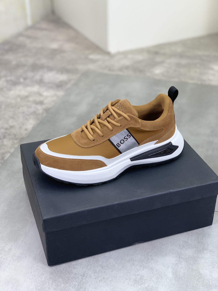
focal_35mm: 52
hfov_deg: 28.0
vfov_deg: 36.8
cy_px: 146
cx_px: 109
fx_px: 437
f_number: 2.4
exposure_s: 1/100
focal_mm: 6
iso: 25
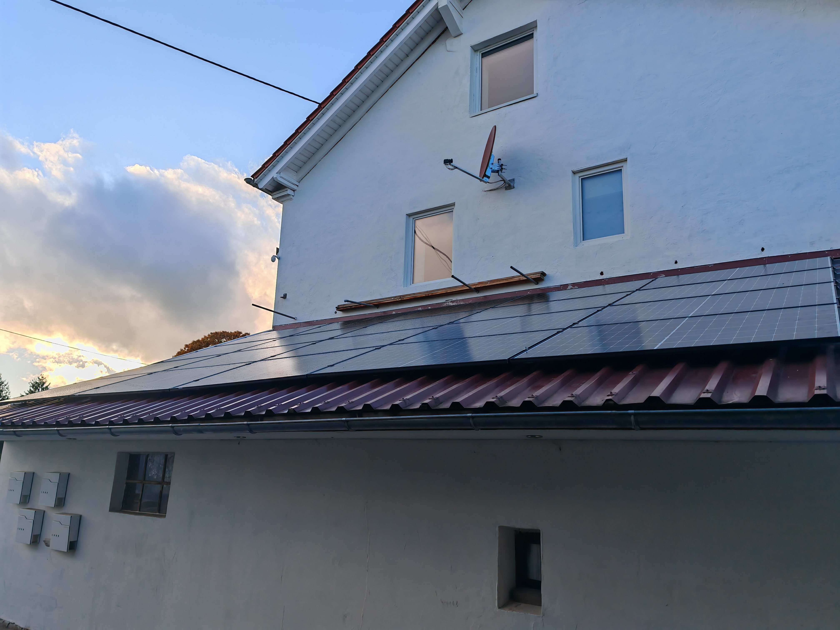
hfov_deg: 65.3
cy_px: 315
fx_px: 655
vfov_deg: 51.4
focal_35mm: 27
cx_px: 420
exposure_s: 1/1900
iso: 50
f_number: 1.6
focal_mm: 7.62
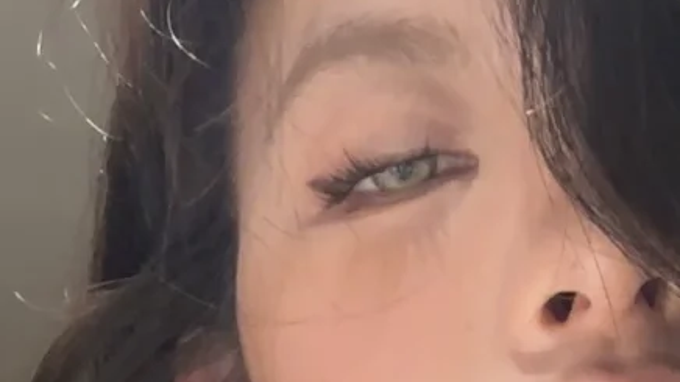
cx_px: 593
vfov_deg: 10.7
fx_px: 1947
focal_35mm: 108
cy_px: 622
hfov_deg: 19.5
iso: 200
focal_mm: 2.69
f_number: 1.9
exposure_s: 1/34
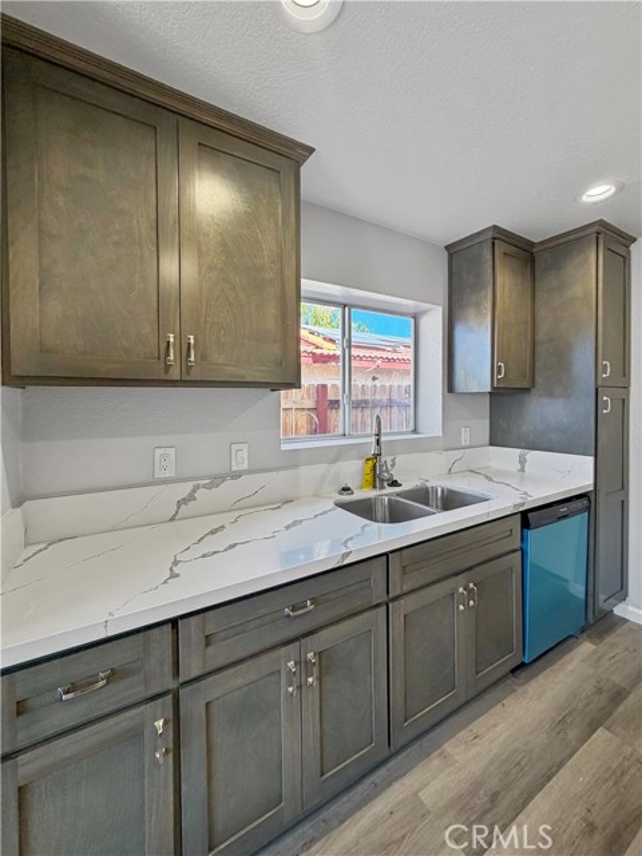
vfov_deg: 102.1
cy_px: 428
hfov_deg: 85.7
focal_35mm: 14
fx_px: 346
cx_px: 321
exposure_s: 1/120
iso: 160
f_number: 2.2
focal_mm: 2.22
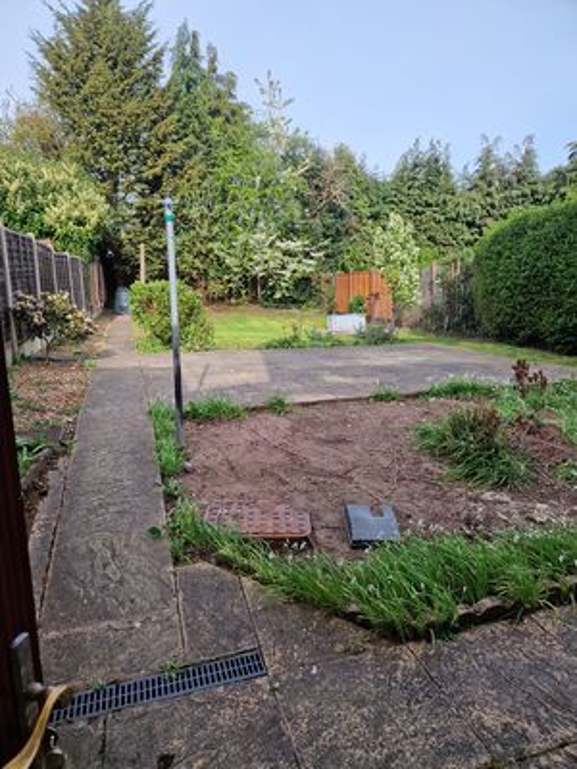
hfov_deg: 58.9
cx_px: 288
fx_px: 511
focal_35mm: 23
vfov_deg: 73.9
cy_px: 384
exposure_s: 1/632
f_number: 1.8
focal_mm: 5.4
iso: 50
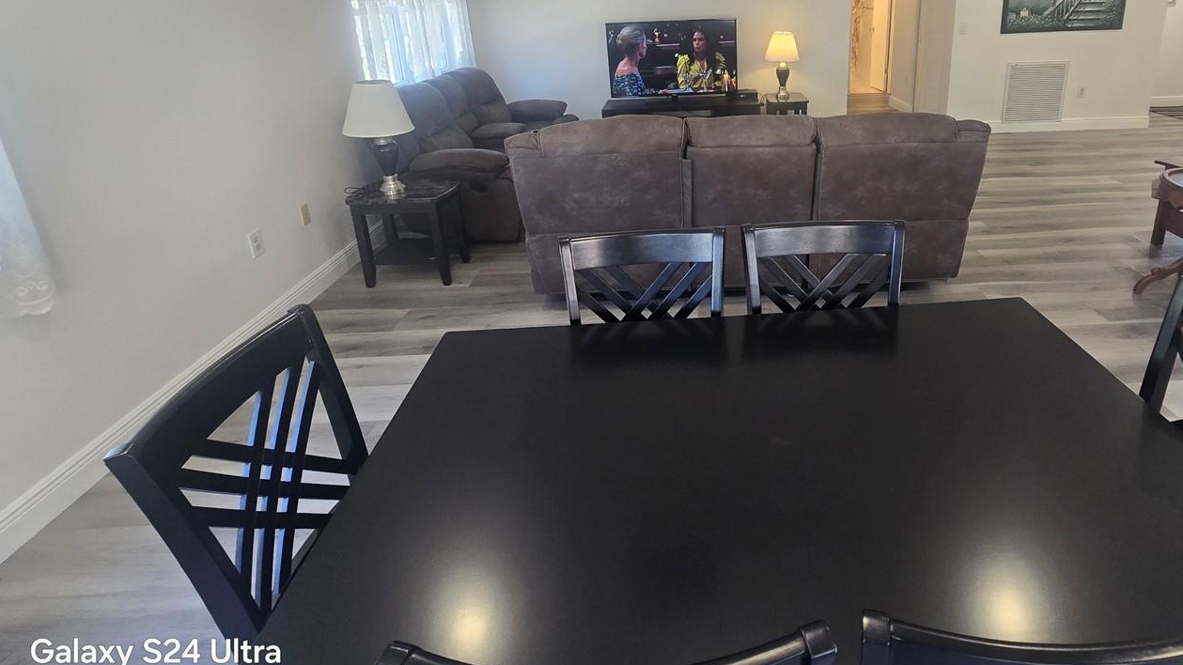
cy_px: 173
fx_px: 565
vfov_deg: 58.1
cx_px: 710
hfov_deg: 91.5
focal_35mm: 18
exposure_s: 1/60
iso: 200
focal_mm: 2.2
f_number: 2.2
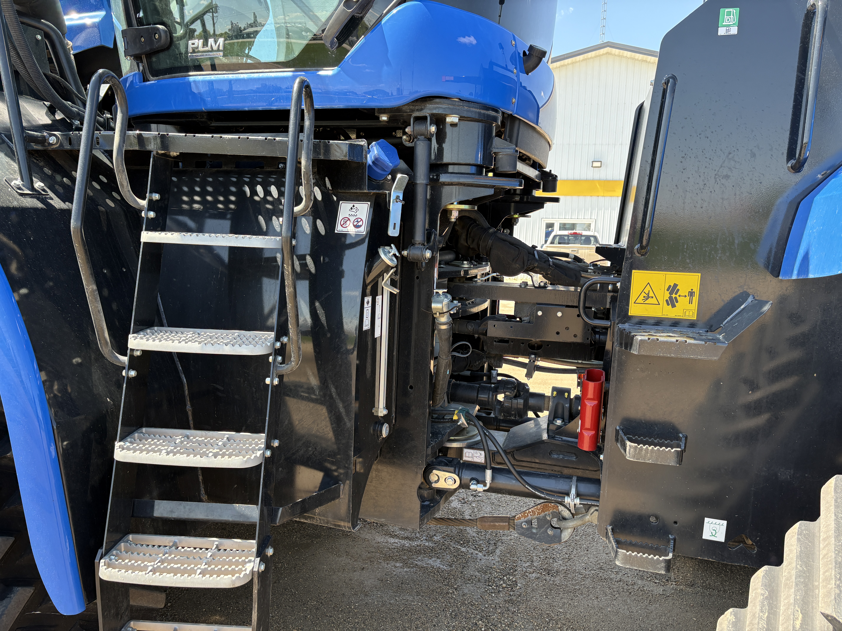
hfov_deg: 67.3
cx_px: 421
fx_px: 632
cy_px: 316
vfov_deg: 53.1
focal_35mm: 26
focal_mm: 5.96
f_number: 1.6
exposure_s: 1/409
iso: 64
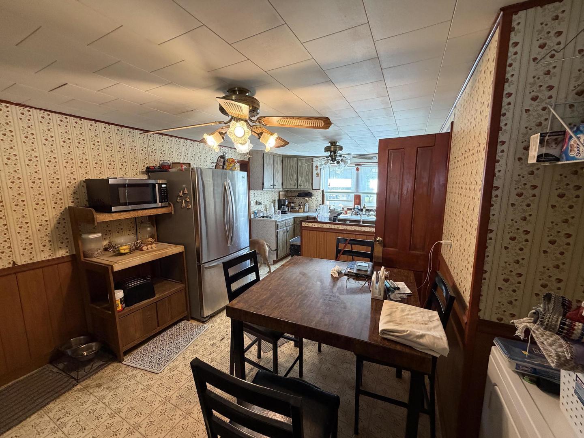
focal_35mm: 14
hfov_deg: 102.1
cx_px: 292
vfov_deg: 85.7
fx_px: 236
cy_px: 219
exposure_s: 1/60
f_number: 2.2
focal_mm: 2.22
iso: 320
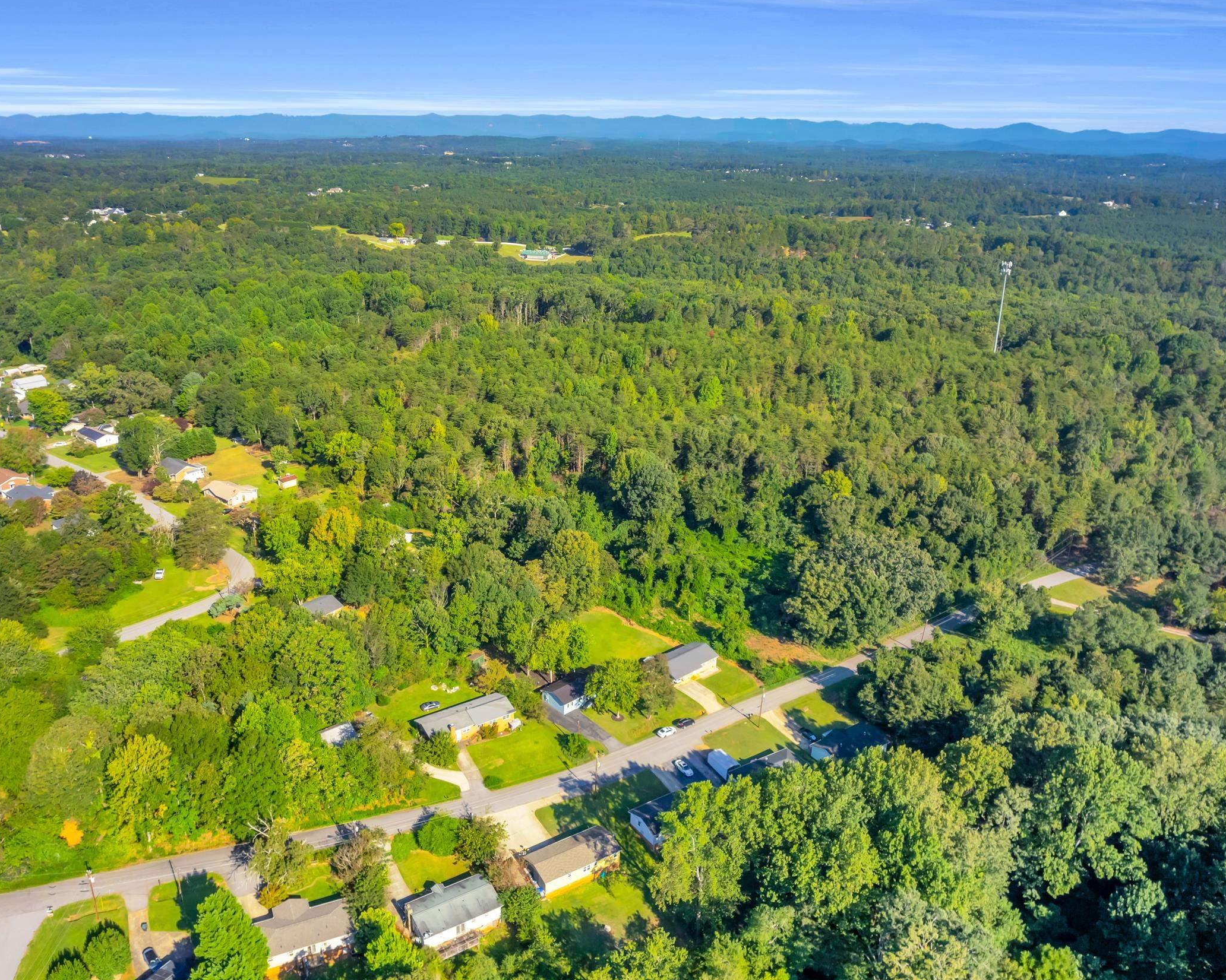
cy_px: 491
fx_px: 907
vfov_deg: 56.8
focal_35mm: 25
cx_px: 568
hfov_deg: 68.0
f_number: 2.8
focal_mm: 8.38
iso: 100
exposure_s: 1/180
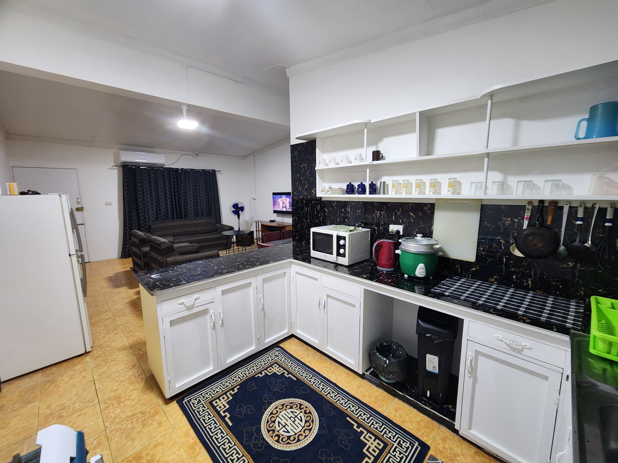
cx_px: 309
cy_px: 232
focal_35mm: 13
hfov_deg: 106.2
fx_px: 232
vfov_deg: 89.9
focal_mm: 2.2
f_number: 2.2
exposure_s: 1/30
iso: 320
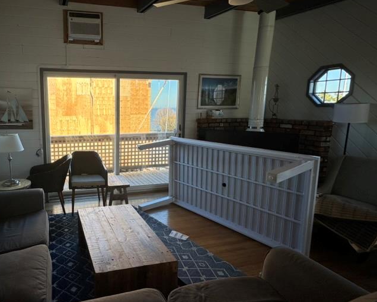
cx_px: 105
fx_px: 246
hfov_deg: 71.1
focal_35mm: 22
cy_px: 147
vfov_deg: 63.1
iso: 40
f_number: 2.2
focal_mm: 2.22
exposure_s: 1/220
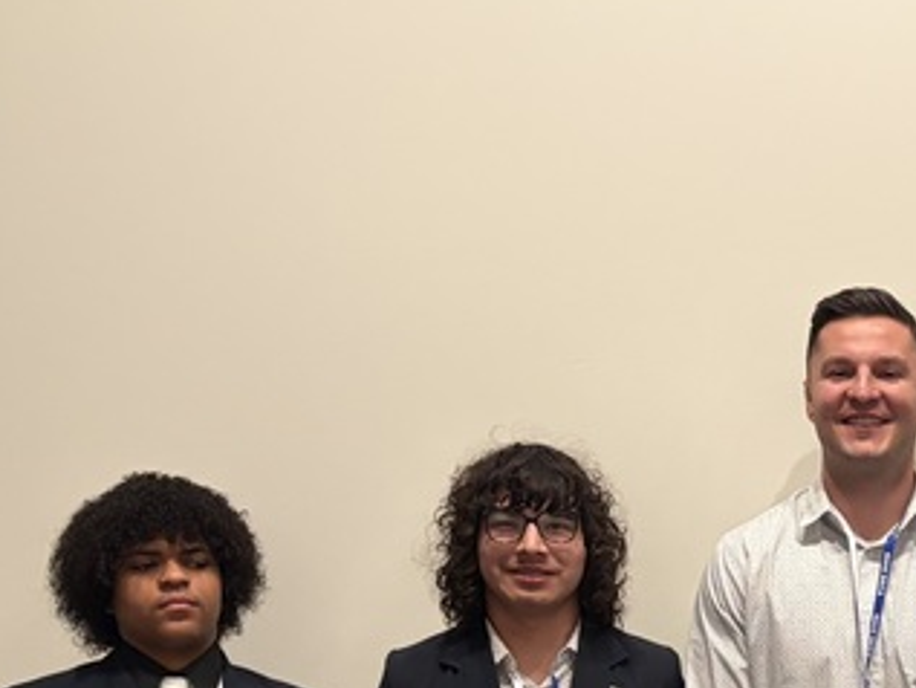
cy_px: 838
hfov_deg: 22.0
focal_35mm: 84
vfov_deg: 16.8
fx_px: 2224
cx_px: 1017
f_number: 1.6
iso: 400
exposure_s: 1/60
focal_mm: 5.96
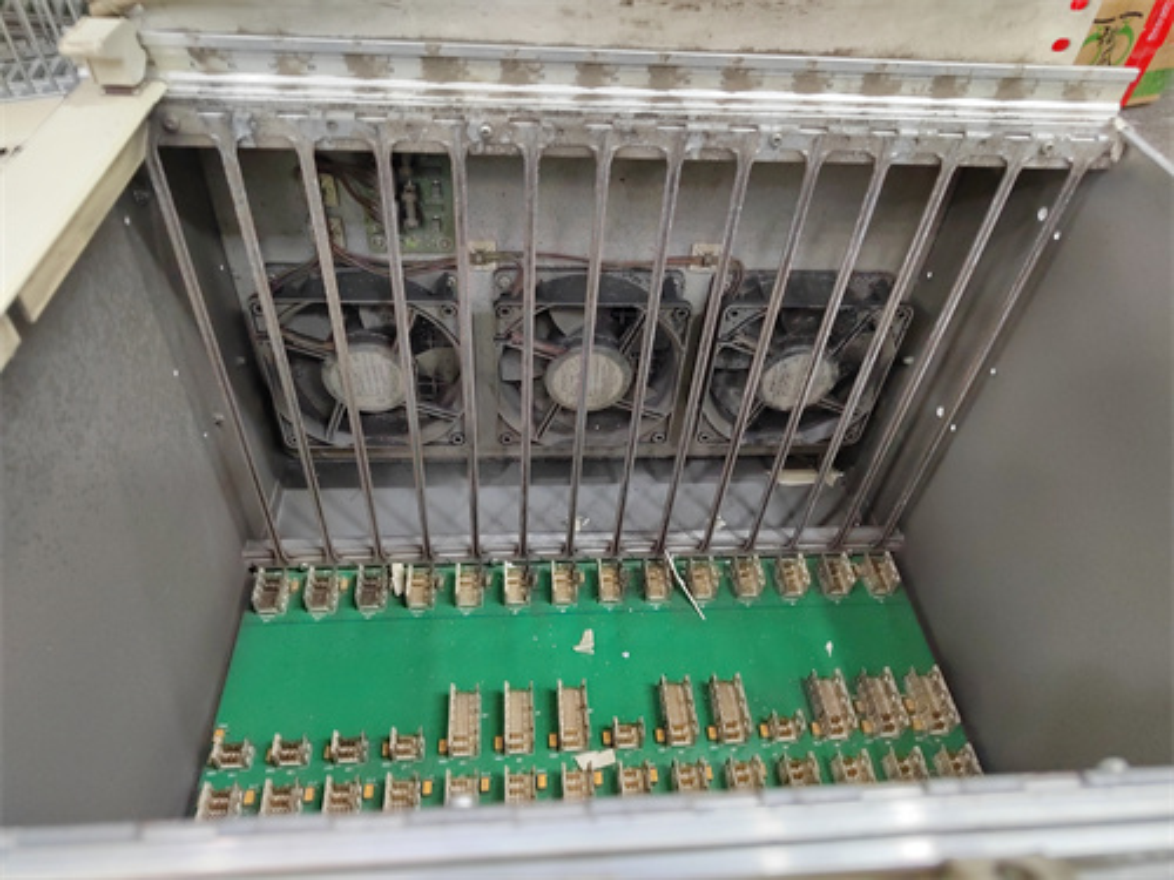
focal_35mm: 23
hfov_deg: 73.9
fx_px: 780
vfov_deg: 58.9
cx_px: 587
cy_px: 440
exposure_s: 1/50
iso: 1644
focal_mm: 5.52
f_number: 1.9
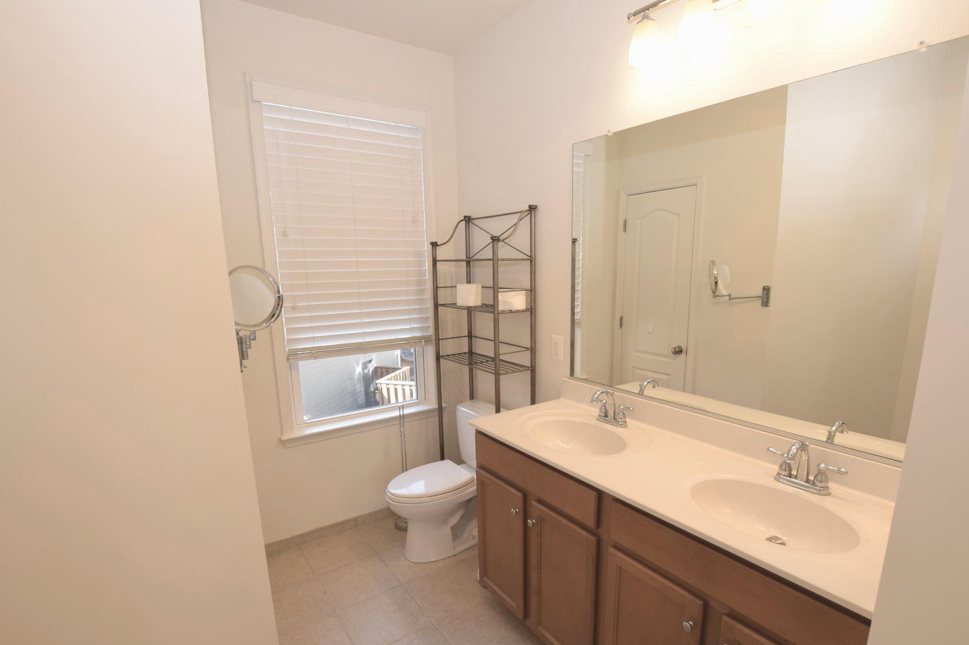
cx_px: 511
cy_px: 364
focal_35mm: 17
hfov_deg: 93.2
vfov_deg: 70.1
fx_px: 457
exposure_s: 1/125
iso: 640
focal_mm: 10
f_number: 5.6
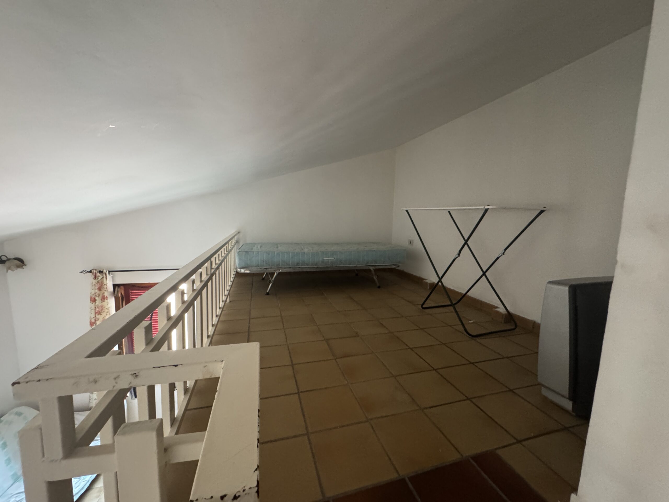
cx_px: 334
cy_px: 251
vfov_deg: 85.7
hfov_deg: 102.1
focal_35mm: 14
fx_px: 271
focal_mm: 2.22
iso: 640
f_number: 2.2
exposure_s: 1/60
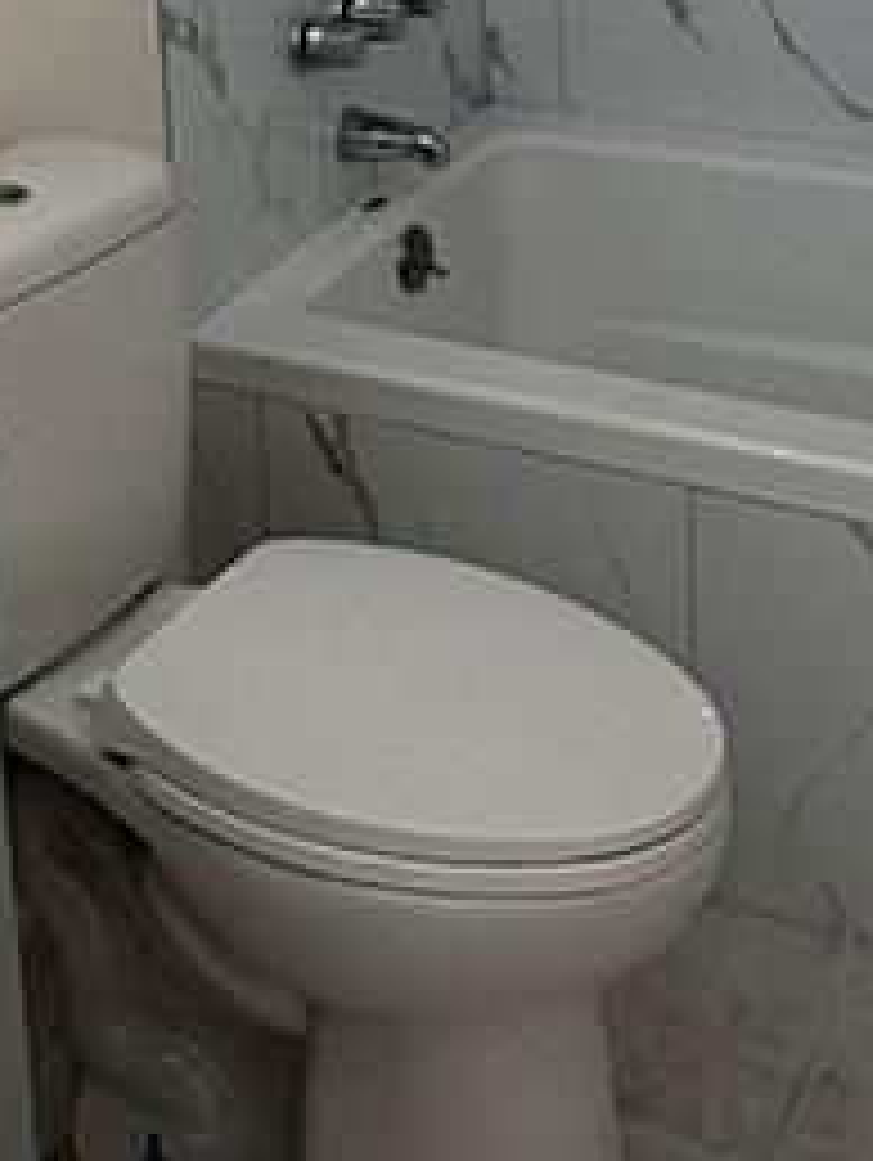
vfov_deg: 26.5
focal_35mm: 65
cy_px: -234
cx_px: 315
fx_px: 2182
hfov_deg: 22.6
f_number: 2.2
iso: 125
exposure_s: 1/120
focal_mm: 2.22
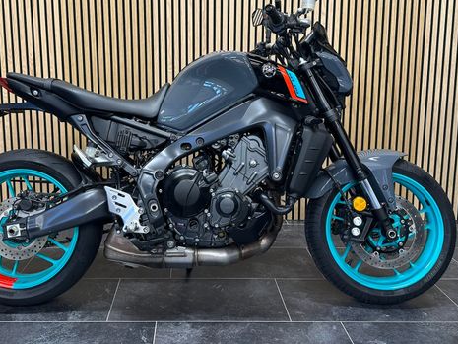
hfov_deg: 55.0
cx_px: 189
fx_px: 437
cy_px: 124
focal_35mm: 33
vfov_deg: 42.6
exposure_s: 1/50
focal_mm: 6.86
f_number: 1.78
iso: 160
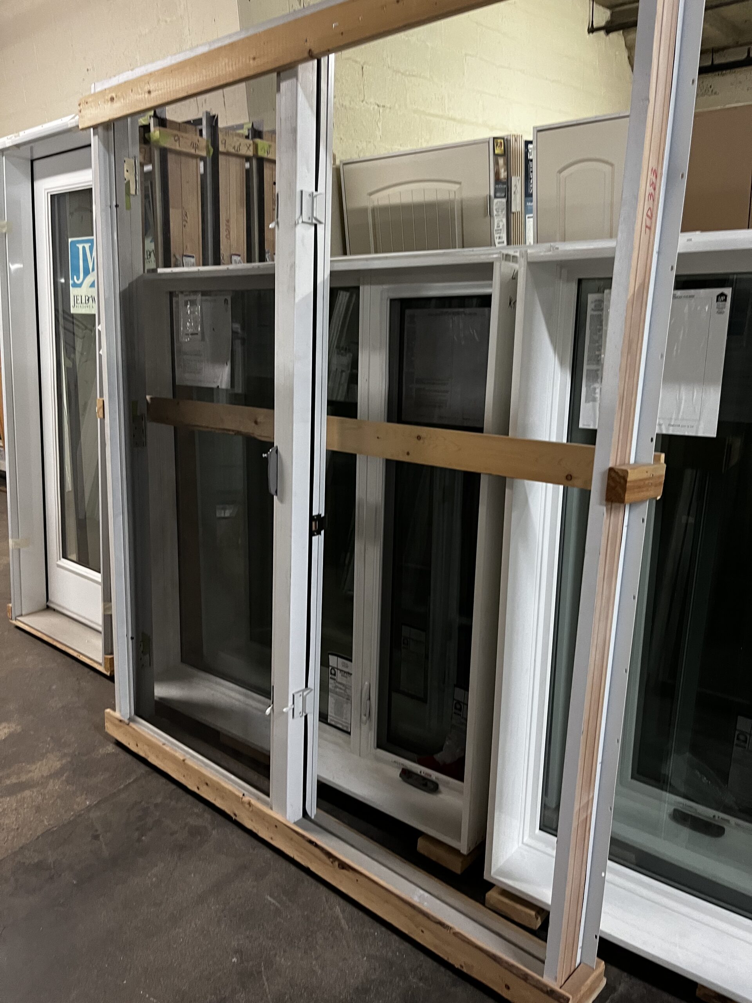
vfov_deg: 67.3
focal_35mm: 26
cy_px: 502
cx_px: 376
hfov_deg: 53.1
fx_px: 753
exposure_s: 1/60
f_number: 1.6
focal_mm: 5.1
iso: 250
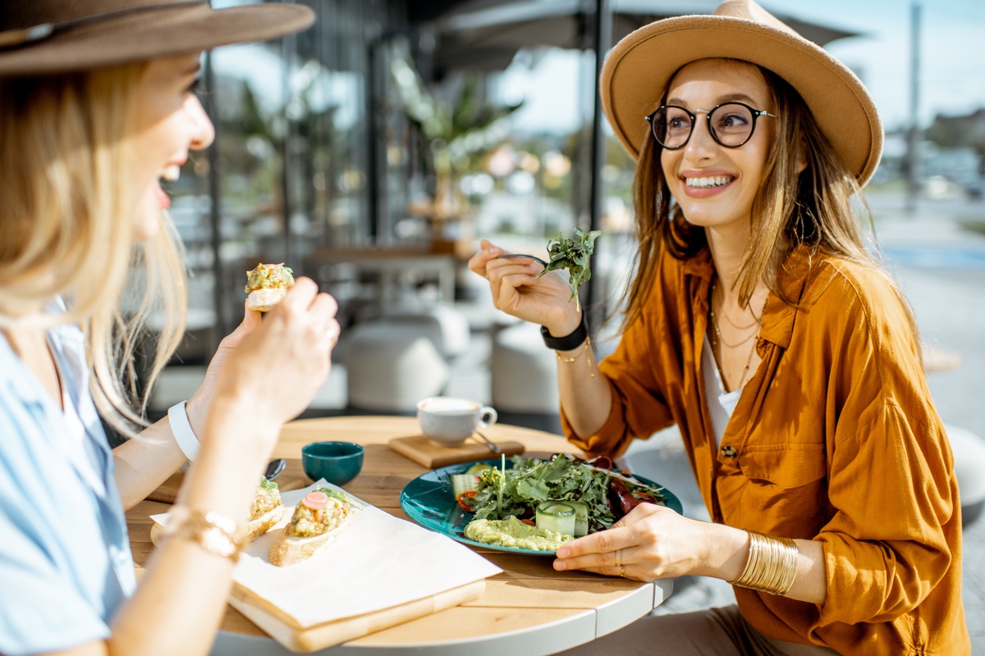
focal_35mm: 35
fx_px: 958
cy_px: 328
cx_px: 492
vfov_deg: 37.9
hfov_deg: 54.4
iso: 200
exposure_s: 1/3200
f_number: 2
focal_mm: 35
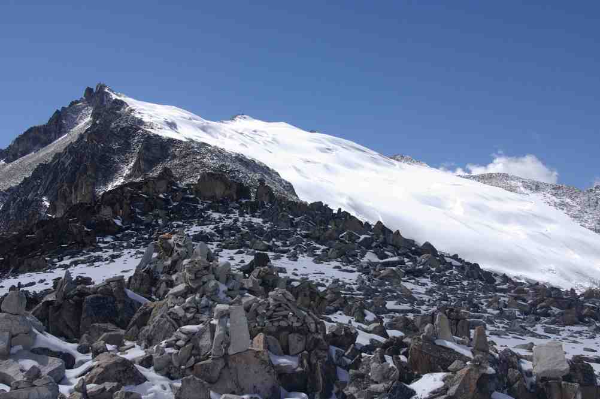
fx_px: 774
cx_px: 300
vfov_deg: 28.9
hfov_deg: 42.4
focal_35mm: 46
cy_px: 200
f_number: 8
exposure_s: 1/350
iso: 100
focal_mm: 31
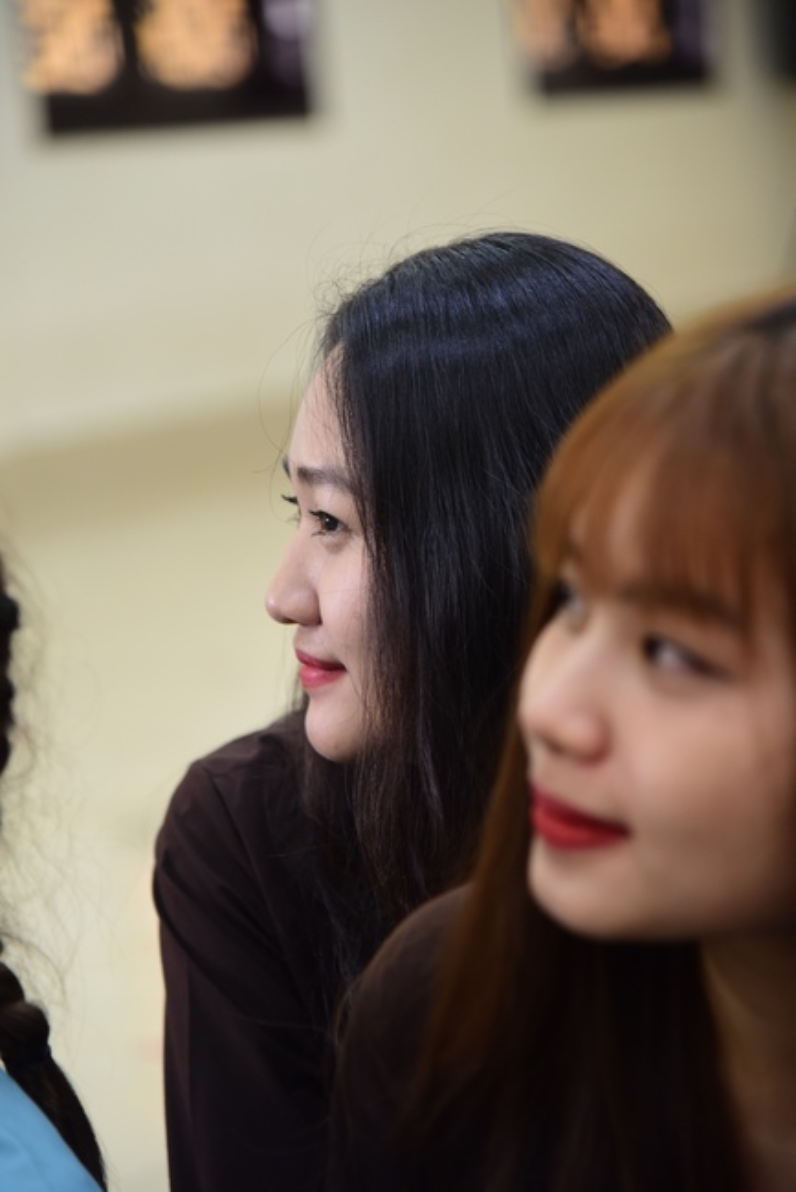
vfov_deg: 17.1
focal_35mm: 120
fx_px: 3975
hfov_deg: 11.4
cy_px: 596
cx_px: 398
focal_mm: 120
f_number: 4
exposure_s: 1/40
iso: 1600
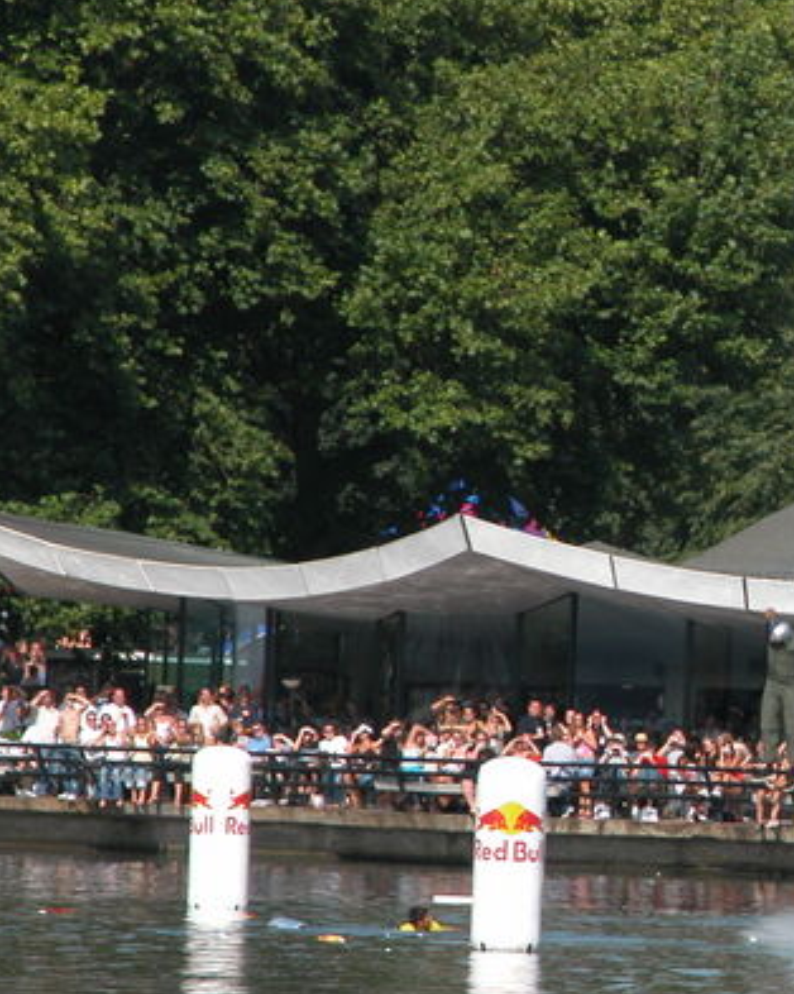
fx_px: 16374
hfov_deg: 2.8
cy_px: 561
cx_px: 986
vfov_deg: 3.5
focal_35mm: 557
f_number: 5.9
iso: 100
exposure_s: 1/379
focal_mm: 71.2
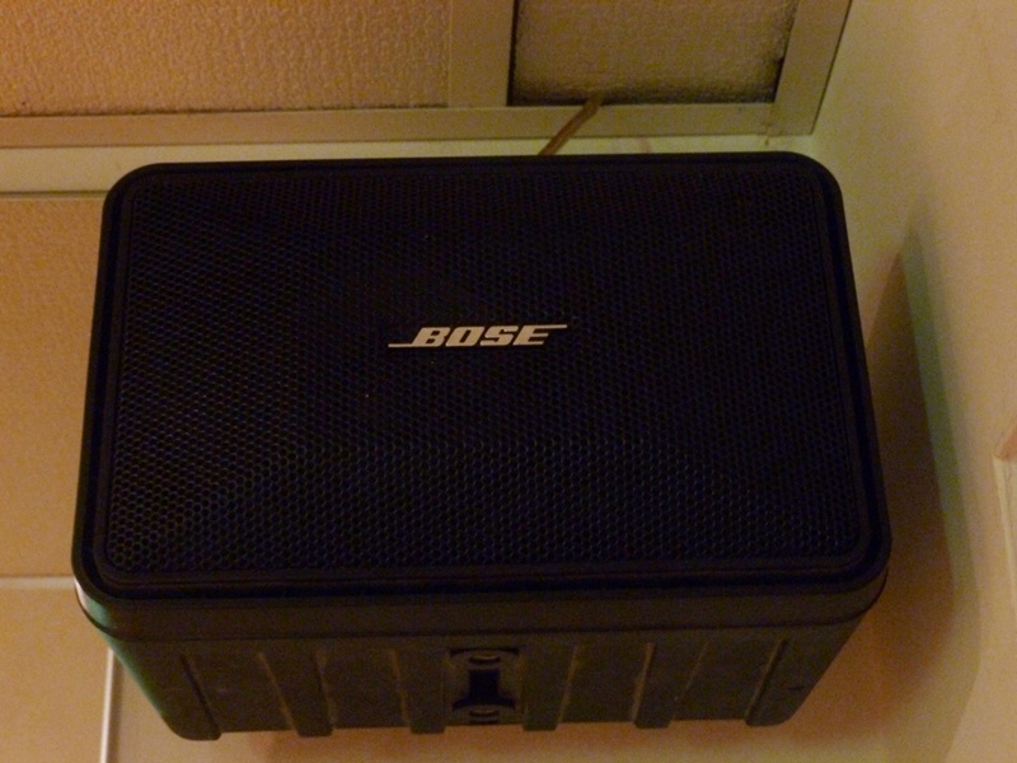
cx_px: 508
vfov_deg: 25.7
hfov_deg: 33.8
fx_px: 1675
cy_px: 382
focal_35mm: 57
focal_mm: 10.2
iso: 400
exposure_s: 1/8
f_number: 4
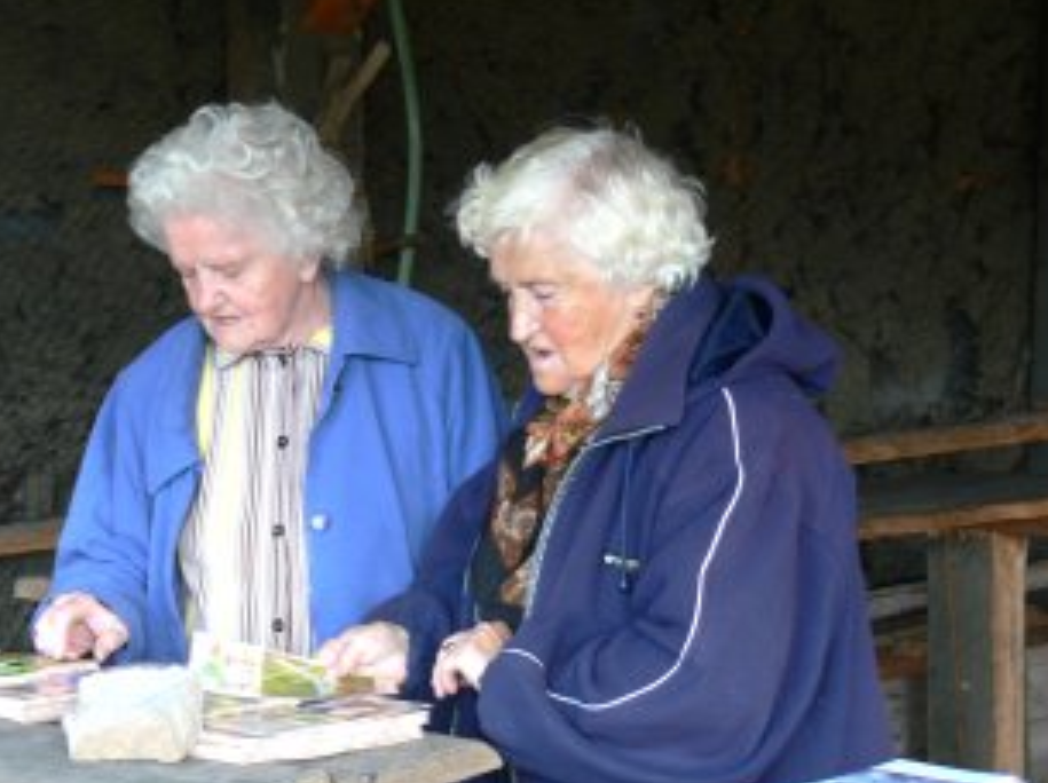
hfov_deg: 22.3
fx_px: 2661
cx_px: 488
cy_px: 493
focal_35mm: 88
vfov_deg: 16.7
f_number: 3.2
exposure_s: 1/40
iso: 80
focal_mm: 14.1
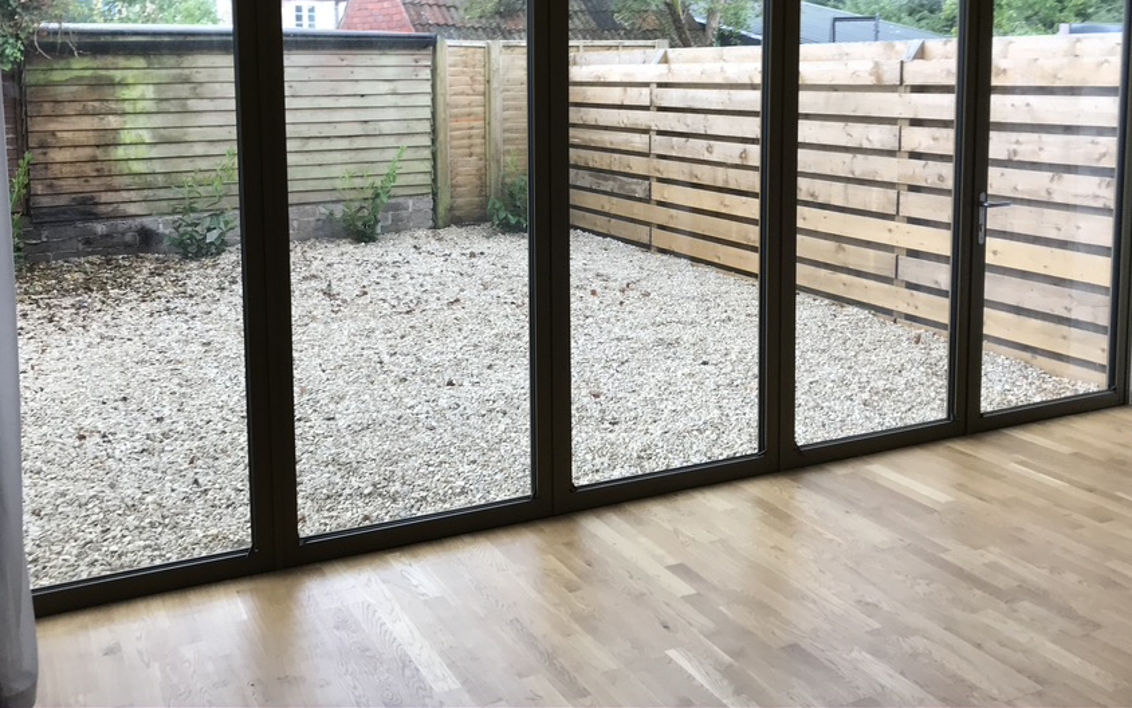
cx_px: 542
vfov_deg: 34.7
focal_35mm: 36
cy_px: 194
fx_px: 1111
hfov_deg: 54.0
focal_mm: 3.99
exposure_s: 1/100
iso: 40
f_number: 1.8
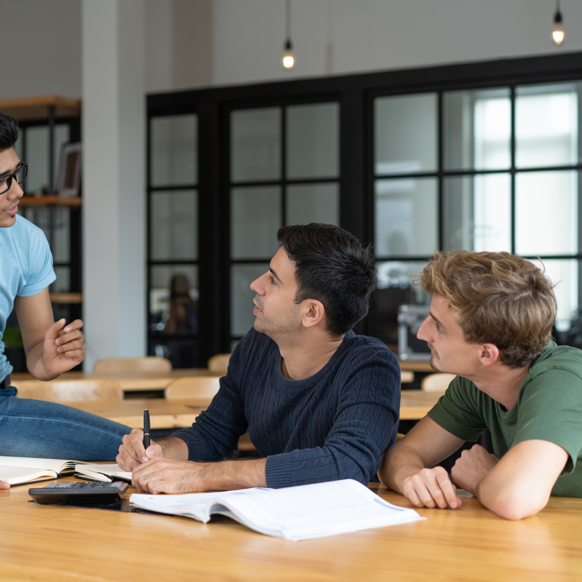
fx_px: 1351
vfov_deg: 24.3
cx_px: 267
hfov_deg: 24.3
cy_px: 293
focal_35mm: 71
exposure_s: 1/200
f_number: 2.5
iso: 250
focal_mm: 55
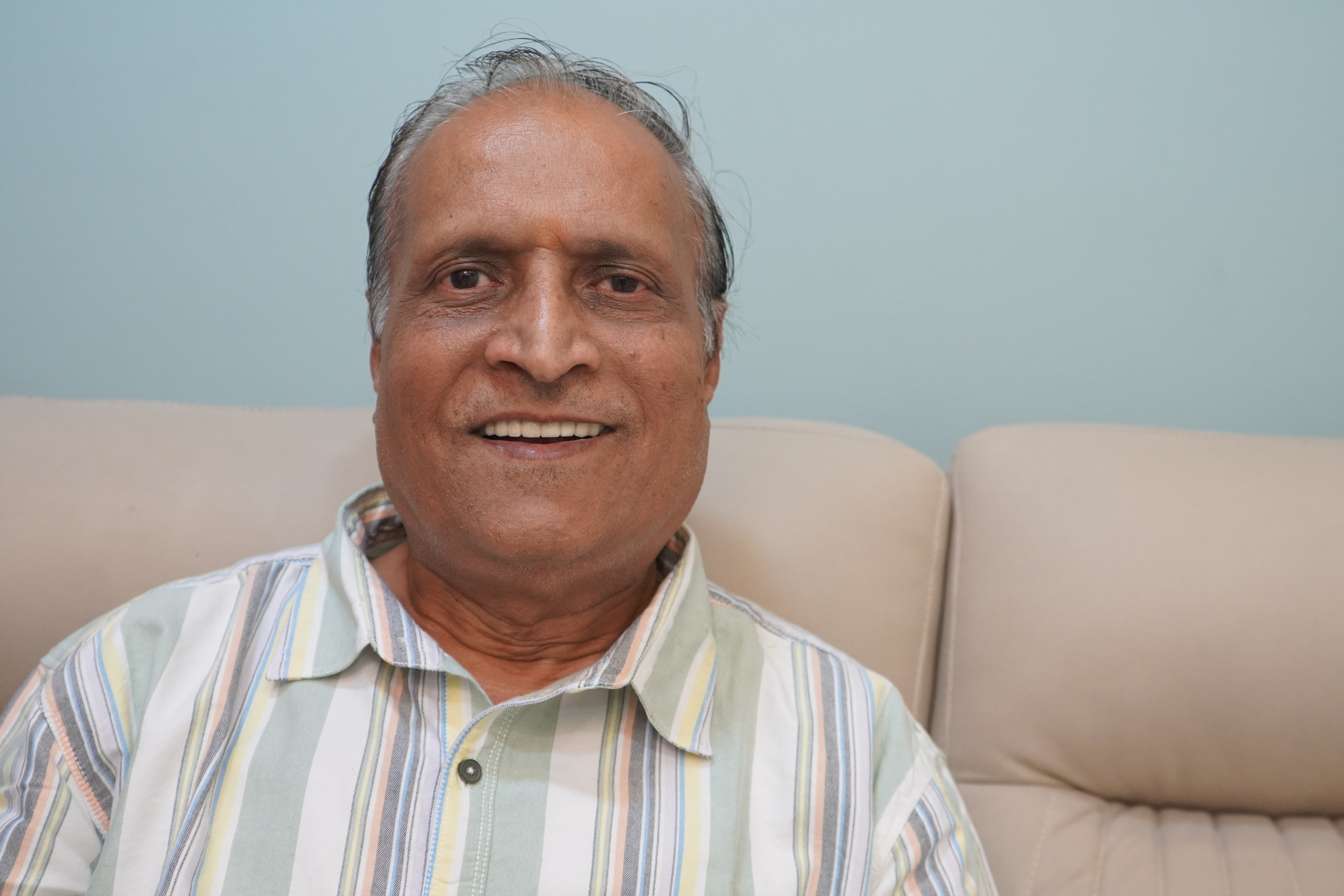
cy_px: 448
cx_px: 672
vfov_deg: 28.1
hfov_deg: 41.1
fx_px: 1792
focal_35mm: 48
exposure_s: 1/160
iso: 1600
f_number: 4
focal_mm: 32
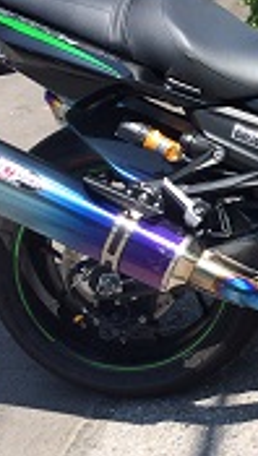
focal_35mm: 81
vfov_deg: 25.7
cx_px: 469
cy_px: 87
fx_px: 981
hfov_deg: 13.4
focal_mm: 4.15
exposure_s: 1/1026
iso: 32
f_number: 2.2
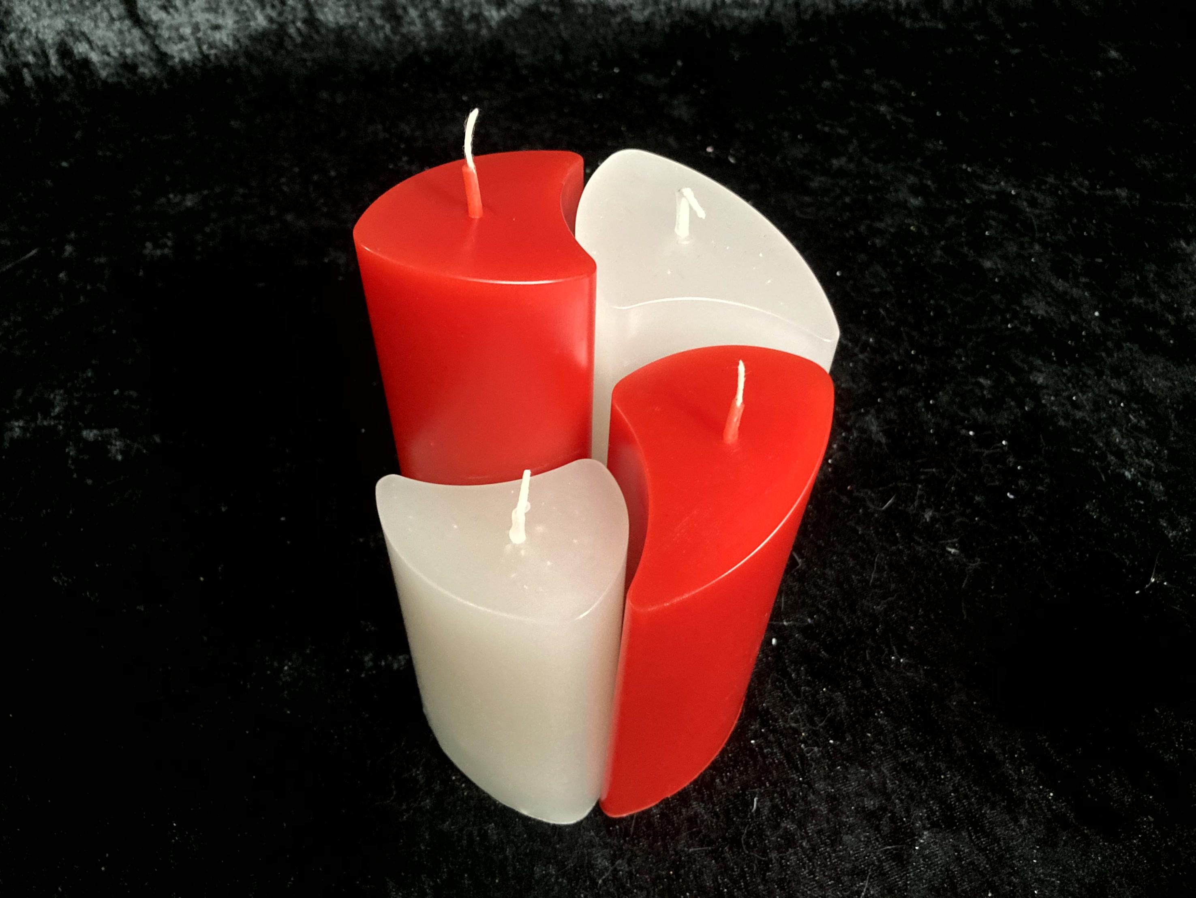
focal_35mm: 28
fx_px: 968
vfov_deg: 49.8
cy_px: 449
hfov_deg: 63.4
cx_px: 598
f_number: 1.8
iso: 400
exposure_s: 1/25
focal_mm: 3.99
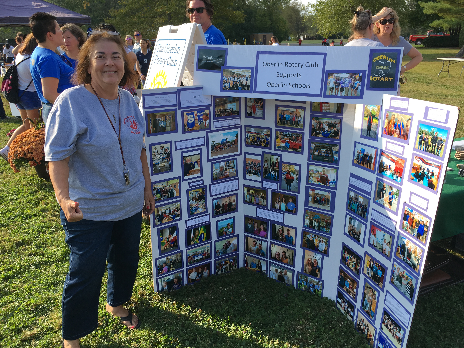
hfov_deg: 60.0
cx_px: 235
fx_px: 402
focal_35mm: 30
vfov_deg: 46.8
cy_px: 177
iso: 25
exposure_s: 1/668
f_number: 2.2
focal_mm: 4.15
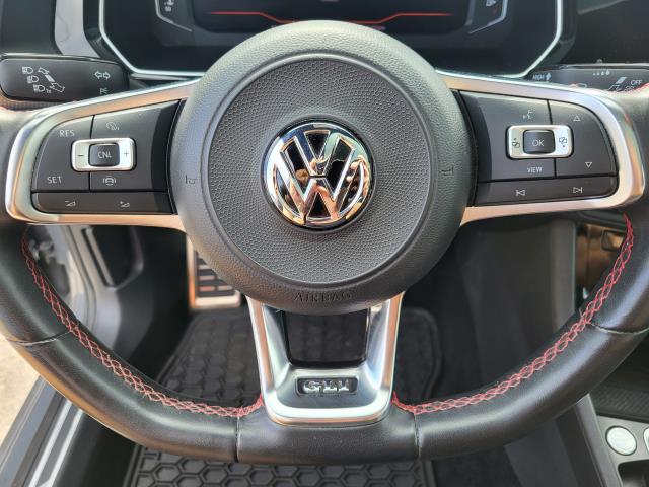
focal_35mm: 26
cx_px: 324
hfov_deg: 67.3
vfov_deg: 53.1
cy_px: 244
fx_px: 487
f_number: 1.8
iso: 40
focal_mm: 5.4
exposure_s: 1/127
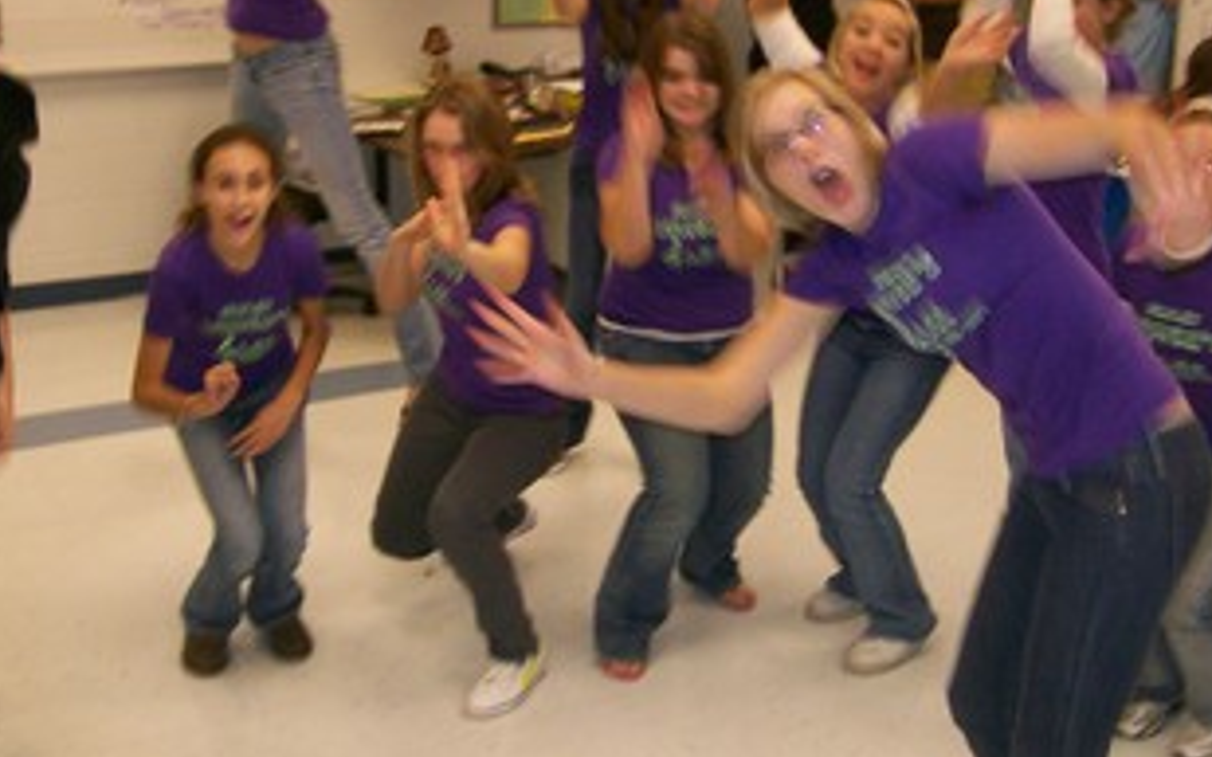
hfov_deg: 42.7
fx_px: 1552
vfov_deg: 27.3
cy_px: 284
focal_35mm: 47
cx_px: 614
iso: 140
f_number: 2.8
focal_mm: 5.8
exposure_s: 1/64
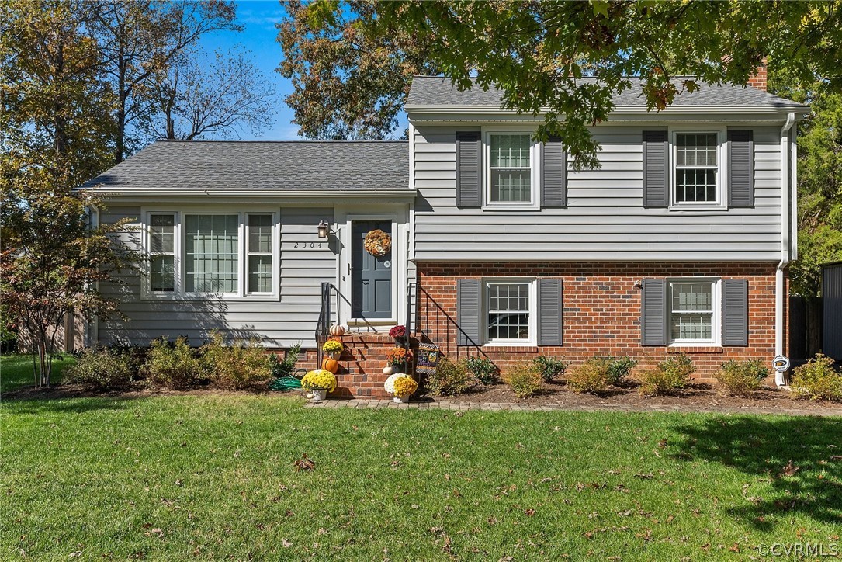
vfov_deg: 42.4
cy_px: 281
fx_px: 725
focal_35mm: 31
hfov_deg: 60.3
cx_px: 421
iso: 800
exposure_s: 1/250
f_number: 8
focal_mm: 31
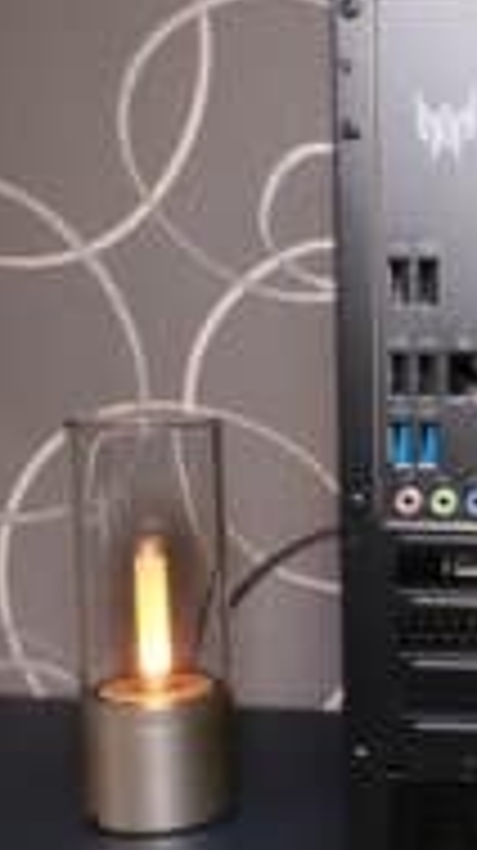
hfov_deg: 21.3
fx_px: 1172
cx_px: 580
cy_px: 544
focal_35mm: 52
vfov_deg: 39.6
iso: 1600
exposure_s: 1/14
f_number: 8
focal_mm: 16
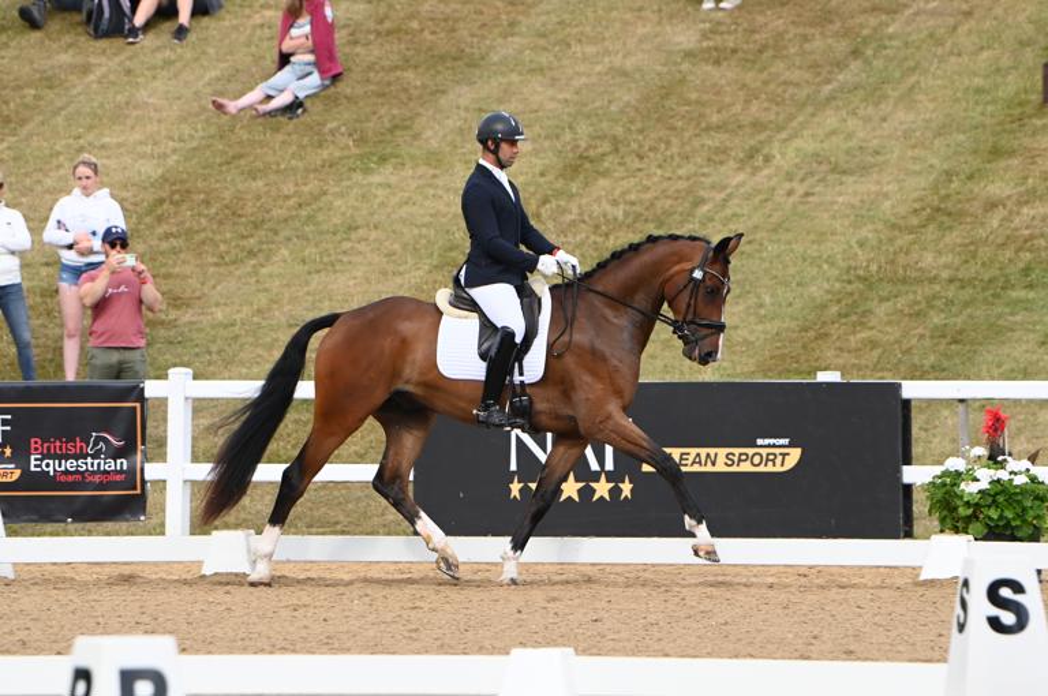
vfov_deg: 3.5
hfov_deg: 5.3
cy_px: 348
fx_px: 11339
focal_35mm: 390
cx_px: 524
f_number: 9
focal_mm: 390
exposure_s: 1/500
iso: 800
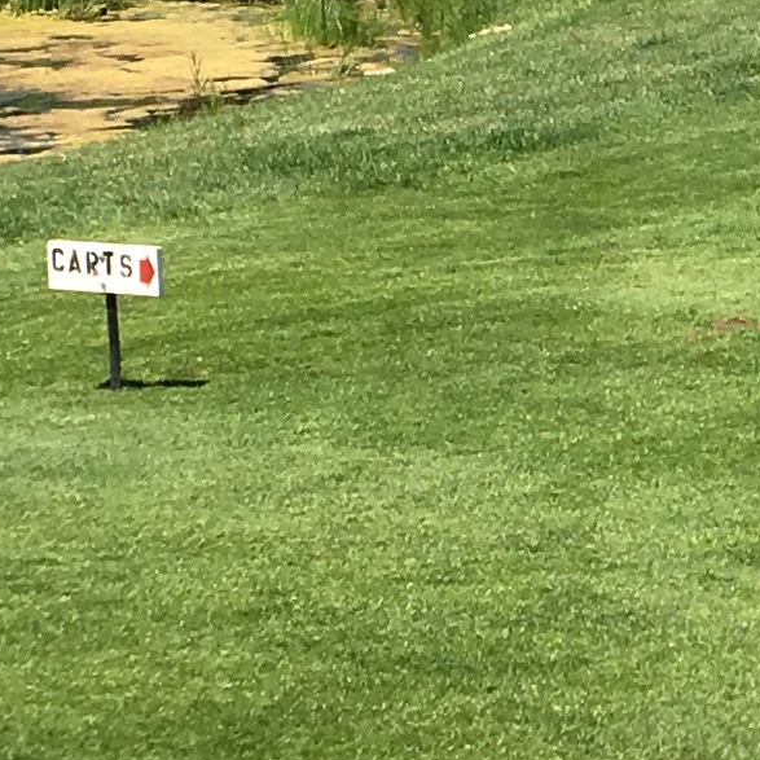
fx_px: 4372
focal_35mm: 176
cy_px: 548
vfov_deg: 9.9
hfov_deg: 9.8
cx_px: 880
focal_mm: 4.15
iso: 25
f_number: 2.2
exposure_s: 1/1923
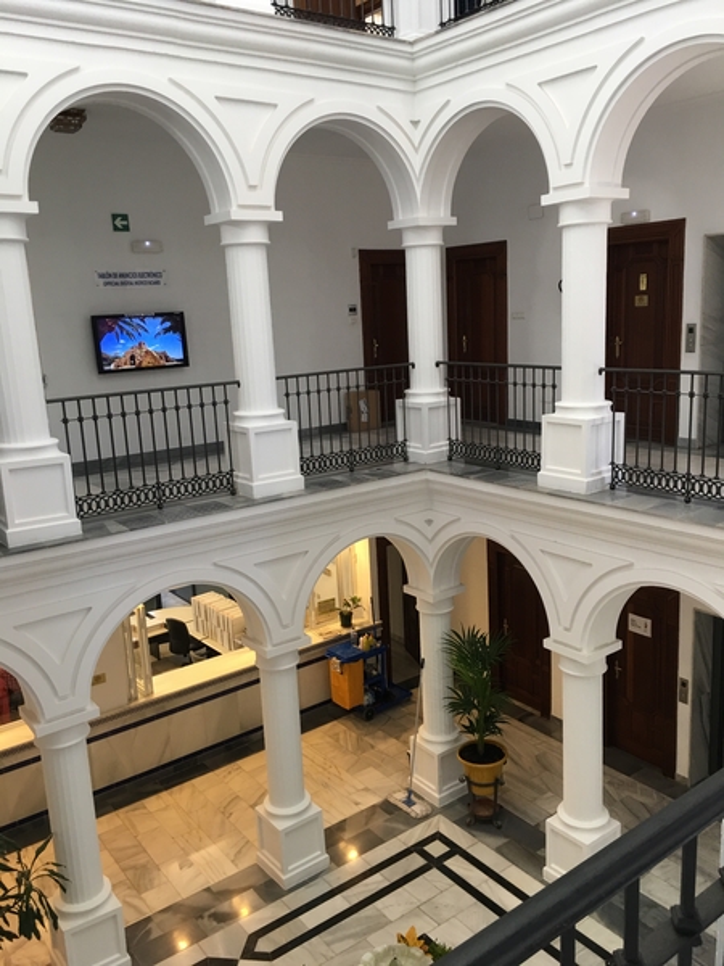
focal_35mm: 29
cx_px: 362
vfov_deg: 61.7
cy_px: 483
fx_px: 809
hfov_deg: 48.2
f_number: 2.2
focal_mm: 4.15
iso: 50
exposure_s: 1/33
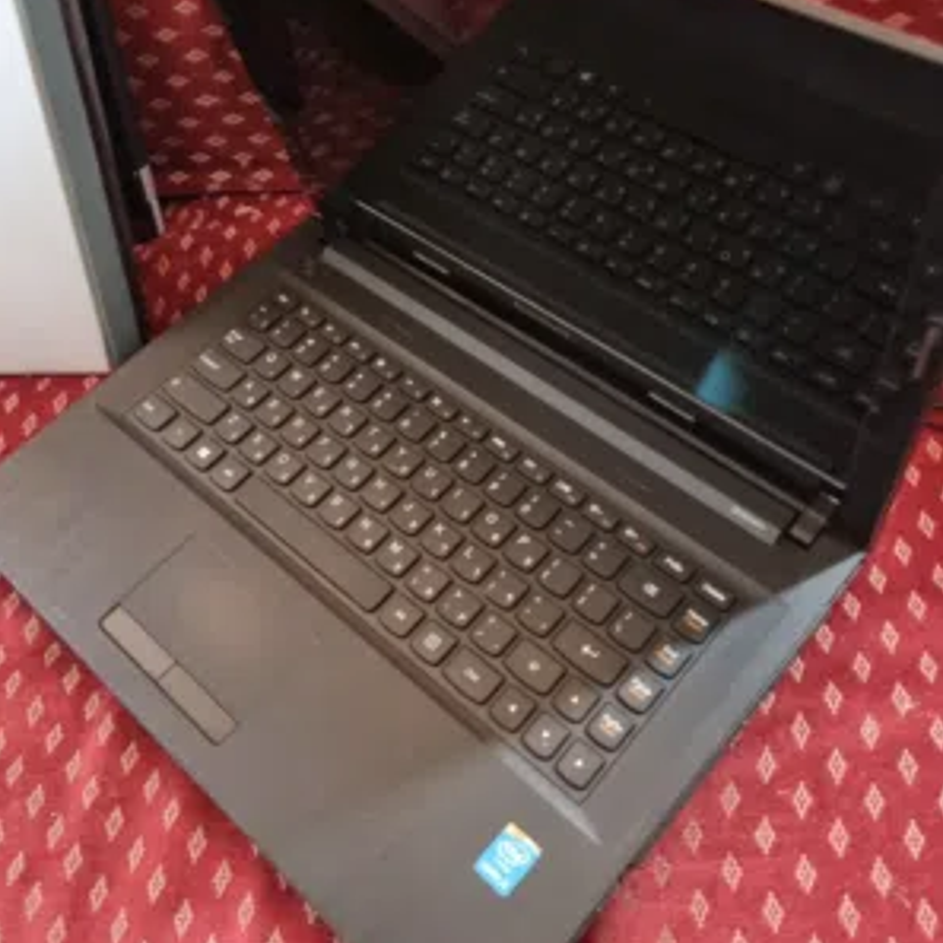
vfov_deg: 52.5
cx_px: 470
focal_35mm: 31
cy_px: 454
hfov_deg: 52.5
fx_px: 955
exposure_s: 1/14
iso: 1250
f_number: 1.8
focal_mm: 5.4
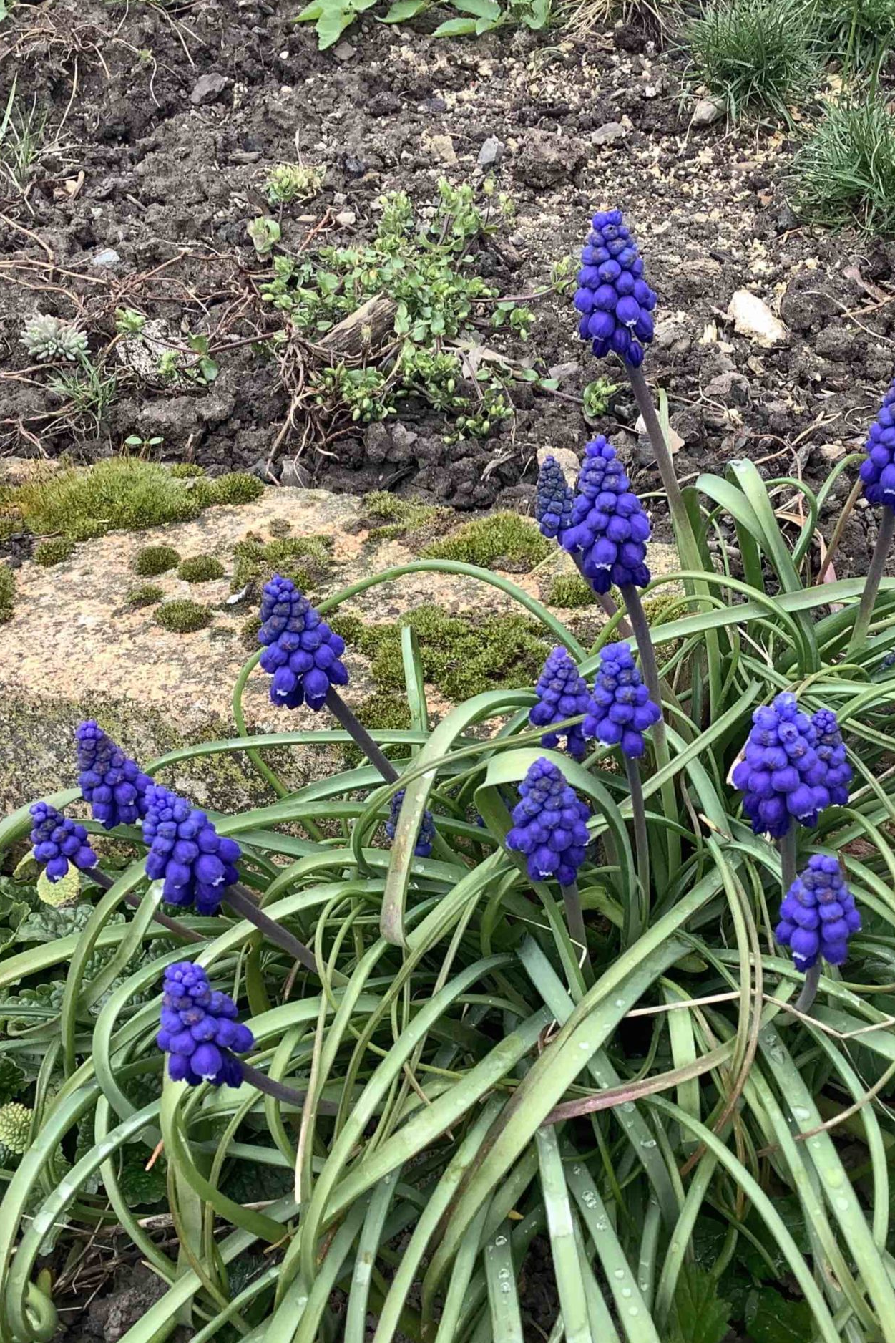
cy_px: 686
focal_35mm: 44
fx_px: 1640
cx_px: 542
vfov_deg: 44.5
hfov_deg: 30.4
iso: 25
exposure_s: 1/122
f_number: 2.4
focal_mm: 3.3
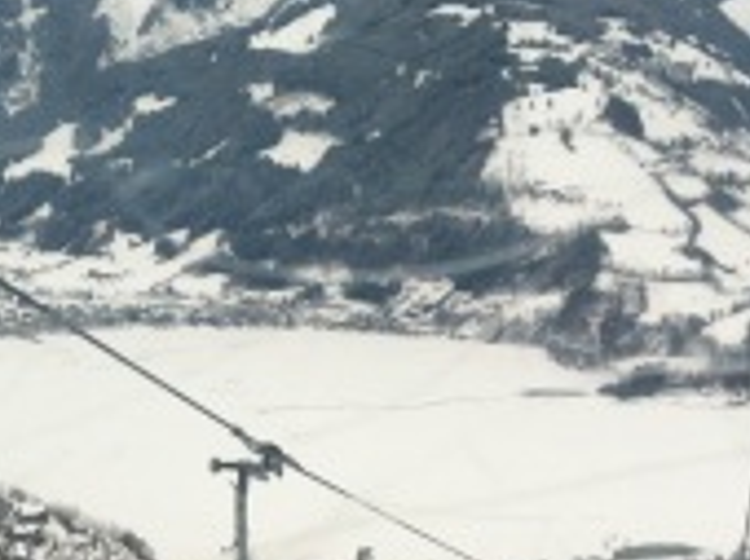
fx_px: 2142
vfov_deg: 14.8
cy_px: 465
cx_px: 379
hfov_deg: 19.9
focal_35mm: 99
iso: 80
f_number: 2.8
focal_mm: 3.85
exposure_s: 1/656
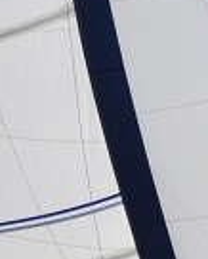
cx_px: 125
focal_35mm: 1752
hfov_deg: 0.9
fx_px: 13467
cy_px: -83
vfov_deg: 1.1
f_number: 5
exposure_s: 1/6400
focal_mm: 170
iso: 640
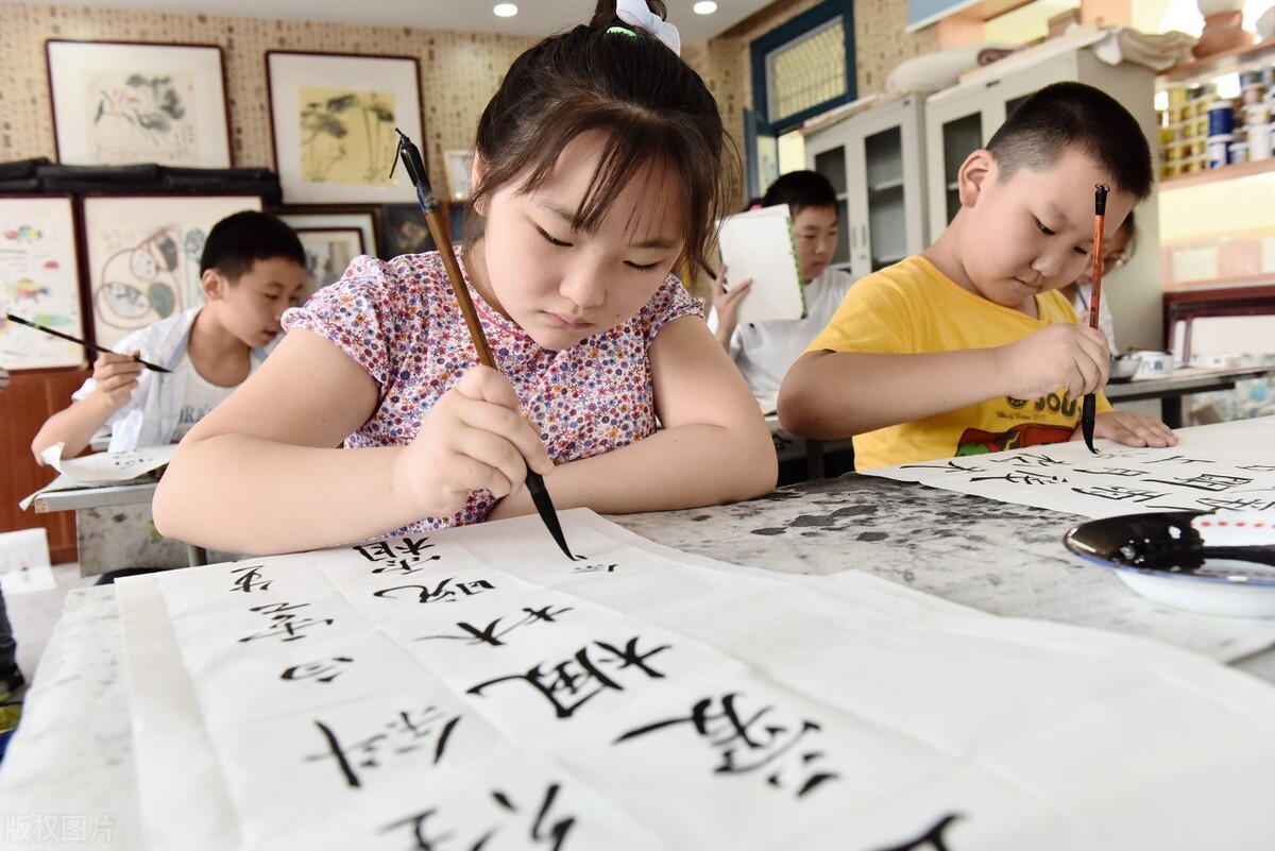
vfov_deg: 45.0
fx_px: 1027
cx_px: 638
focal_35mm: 29
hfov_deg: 63.6
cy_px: 426
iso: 2000
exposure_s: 1/125
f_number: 5.6
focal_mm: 29
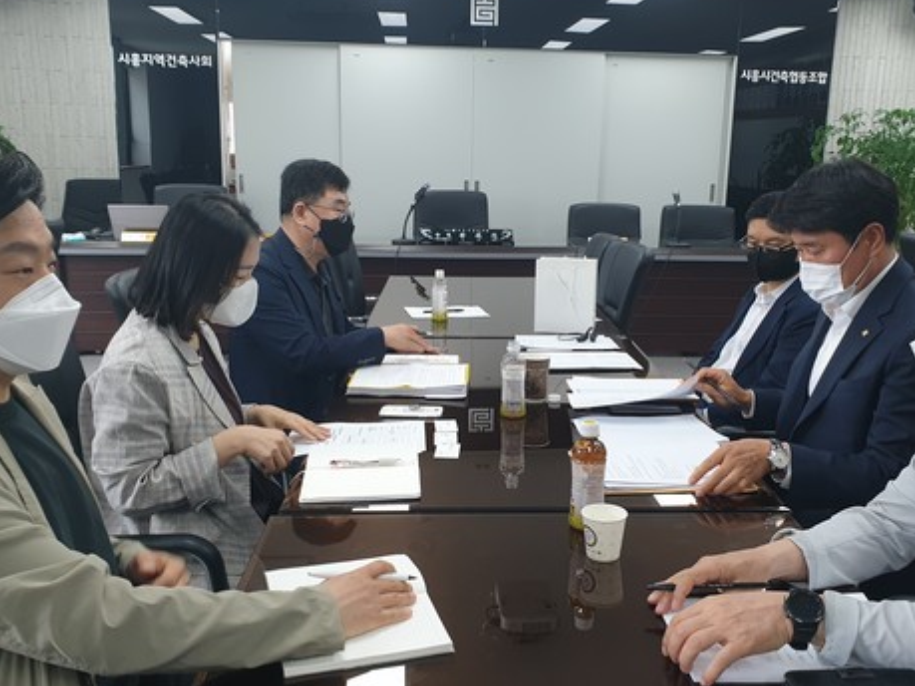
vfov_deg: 41.8
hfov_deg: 53.9
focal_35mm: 34
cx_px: 498
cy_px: 355
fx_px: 898
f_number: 2.4
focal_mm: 4.3
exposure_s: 1/60
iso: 80
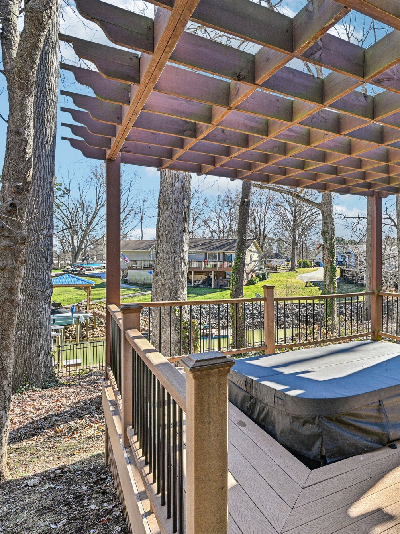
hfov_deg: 48.9
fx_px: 385
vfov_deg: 69.4
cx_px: 361
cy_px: 272
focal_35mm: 25
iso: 100
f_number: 8
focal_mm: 17
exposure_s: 1/100
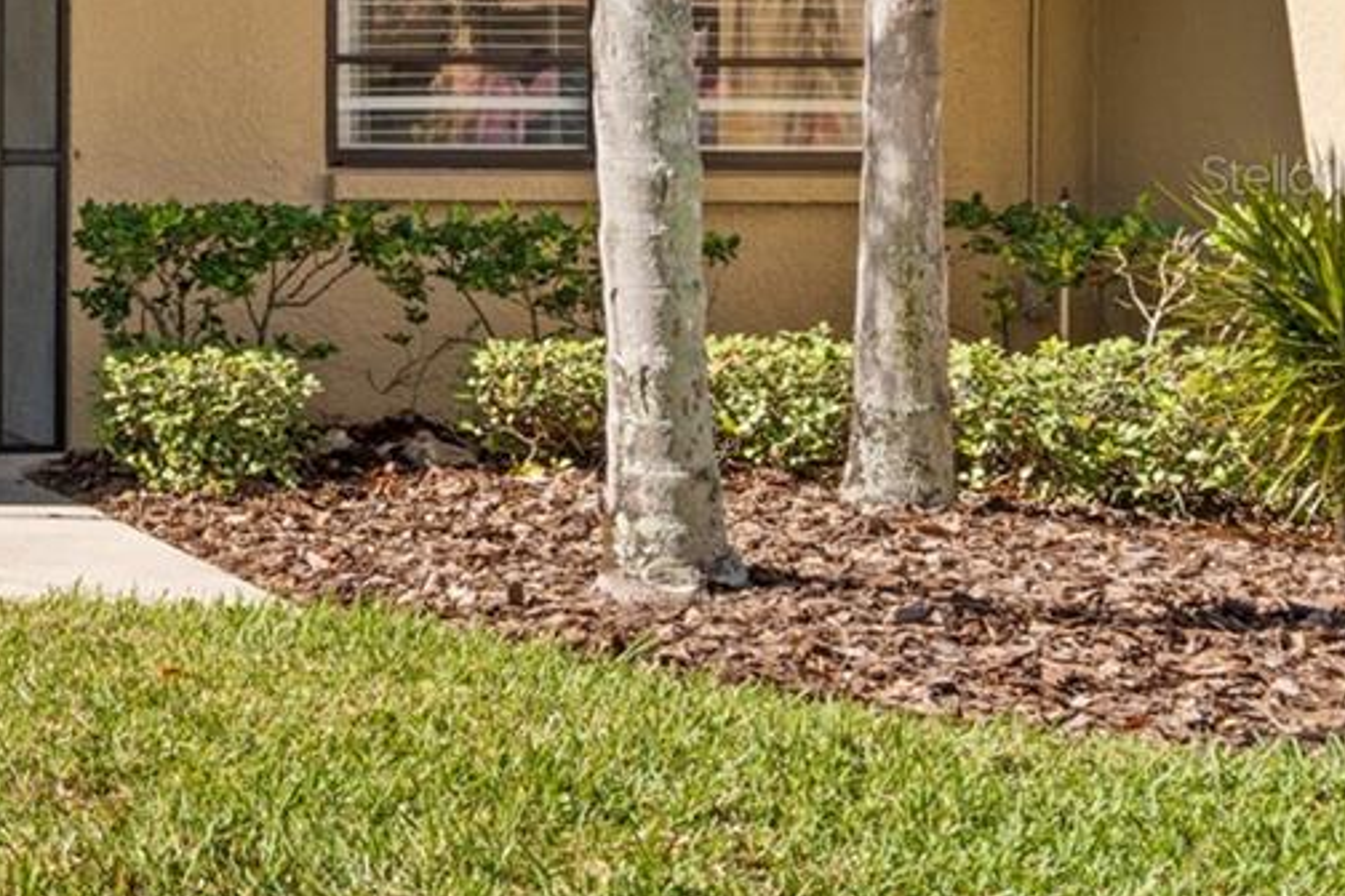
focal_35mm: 92
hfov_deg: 19.3
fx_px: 3437
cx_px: -697
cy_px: 173
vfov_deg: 14.8
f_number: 8
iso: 250
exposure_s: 1/80
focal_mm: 29
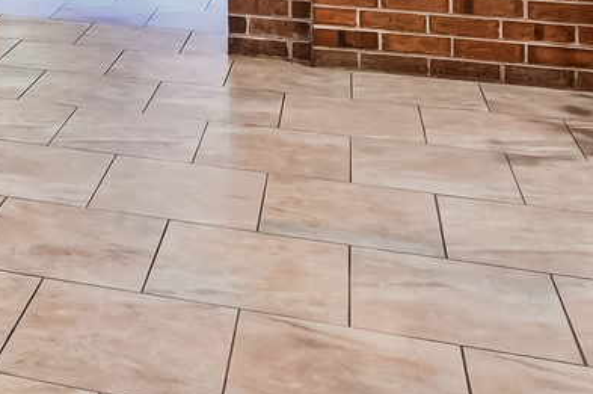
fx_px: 1020
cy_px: -210
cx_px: -137
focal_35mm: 62
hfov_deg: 27.9
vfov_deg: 19.0
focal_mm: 15
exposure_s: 1/2
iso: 250
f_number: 8
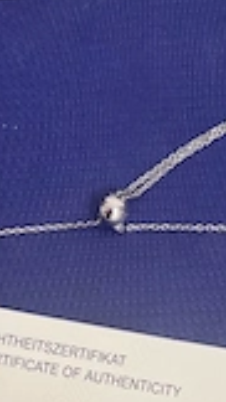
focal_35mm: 70
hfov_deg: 17.2
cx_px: 137
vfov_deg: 28.1
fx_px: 747
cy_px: 417
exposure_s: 1/121
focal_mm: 5.7
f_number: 1.5
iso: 80
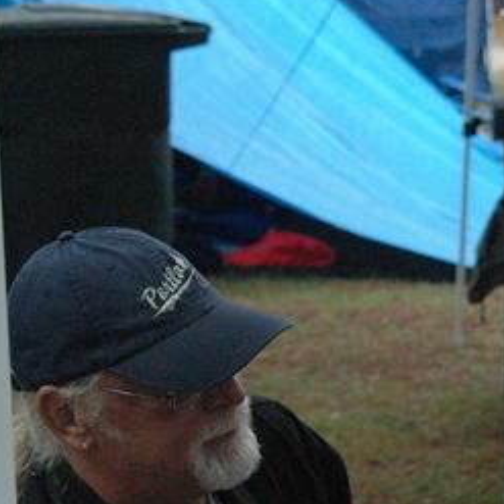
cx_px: 608
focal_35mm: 198
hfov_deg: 8.7
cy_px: 405
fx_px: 3262
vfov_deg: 8.8
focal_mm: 60
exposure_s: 1/250
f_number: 8
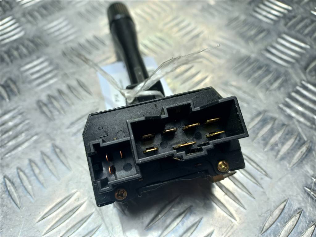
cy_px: 118
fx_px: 228
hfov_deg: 69.4
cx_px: 158
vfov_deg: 54.9
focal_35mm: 25
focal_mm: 4.6
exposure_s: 1/50
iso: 32
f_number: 1.8
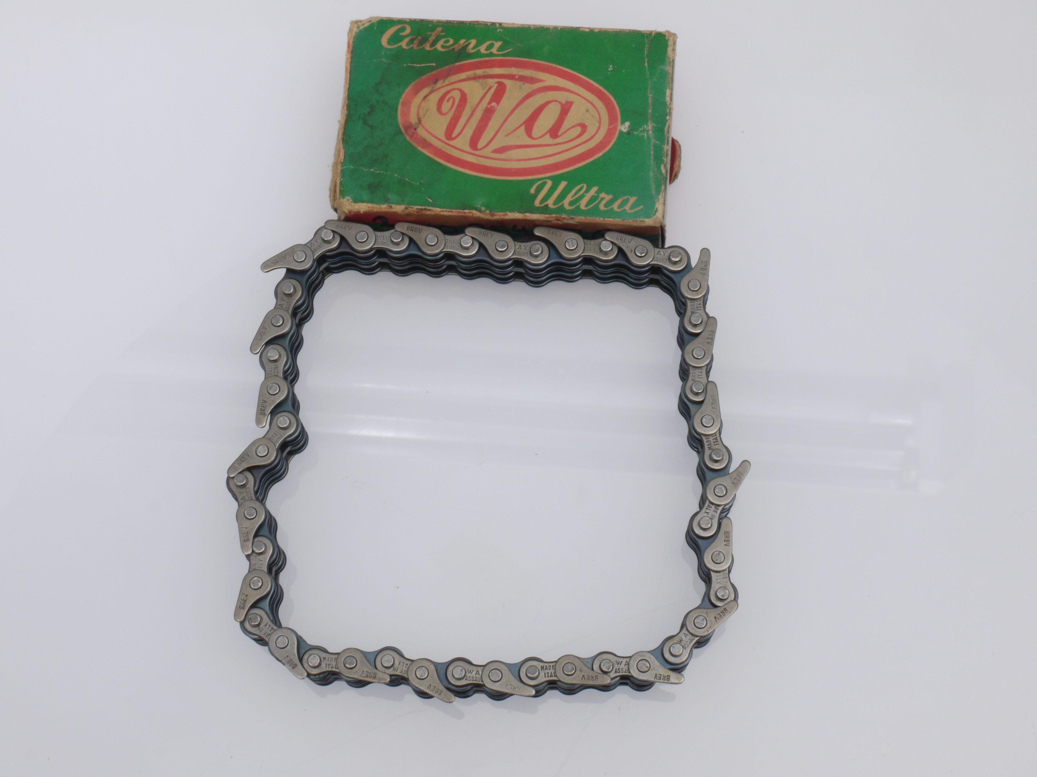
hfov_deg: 27.0
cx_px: 518
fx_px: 2157
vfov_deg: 20.4
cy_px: 388
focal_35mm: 72
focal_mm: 36
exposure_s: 1/100
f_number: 22
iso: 200
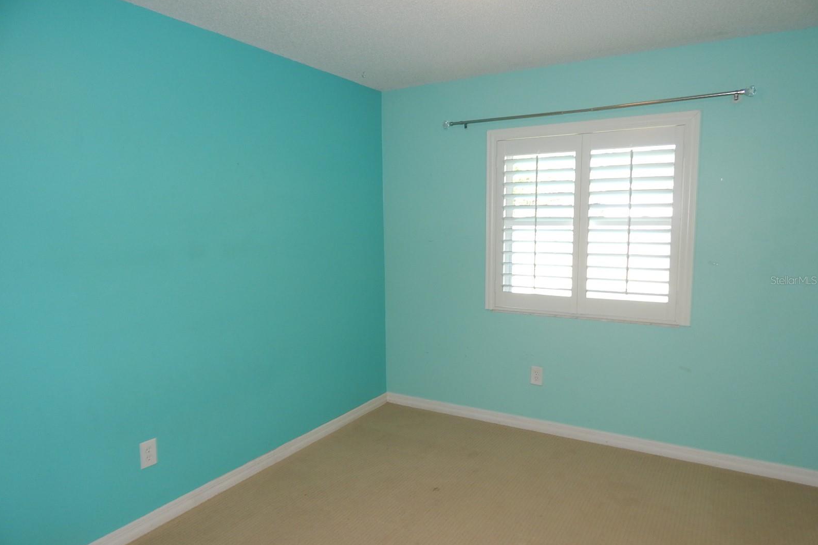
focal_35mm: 23
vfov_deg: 55.1
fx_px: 523
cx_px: 408
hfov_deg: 76.1
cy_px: 280
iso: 125
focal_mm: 4
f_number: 3
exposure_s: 1/40
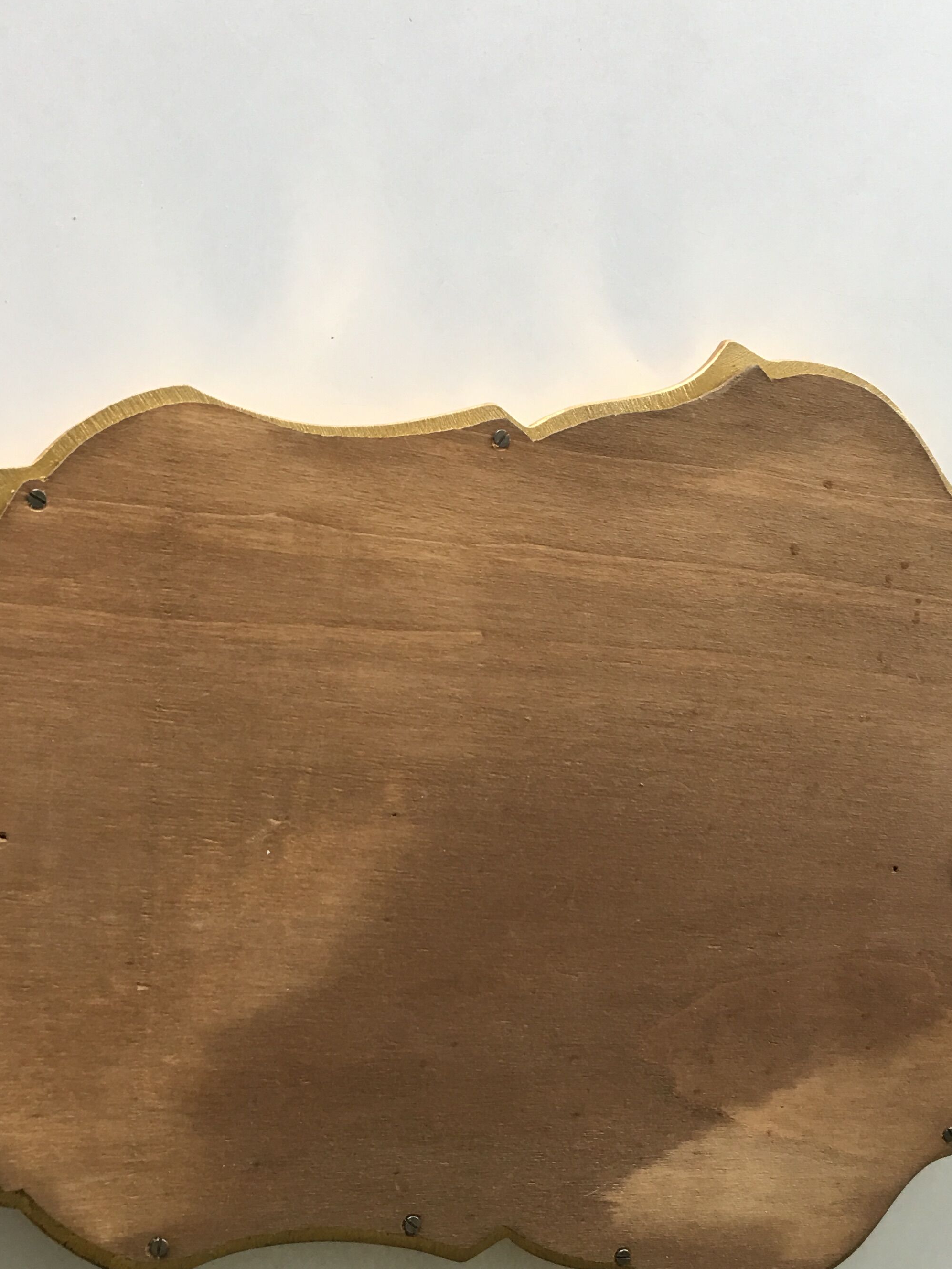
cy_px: 790
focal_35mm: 44
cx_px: 431
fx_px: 1613
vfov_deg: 42.6
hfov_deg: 32.9
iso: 40
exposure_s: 1/17
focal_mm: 4.15
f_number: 2.2
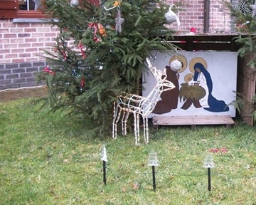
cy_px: 85
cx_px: 209
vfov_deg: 29.1
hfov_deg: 34.7
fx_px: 394
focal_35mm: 52
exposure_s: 1/125
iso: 185
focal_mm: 5.7
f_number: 2.9
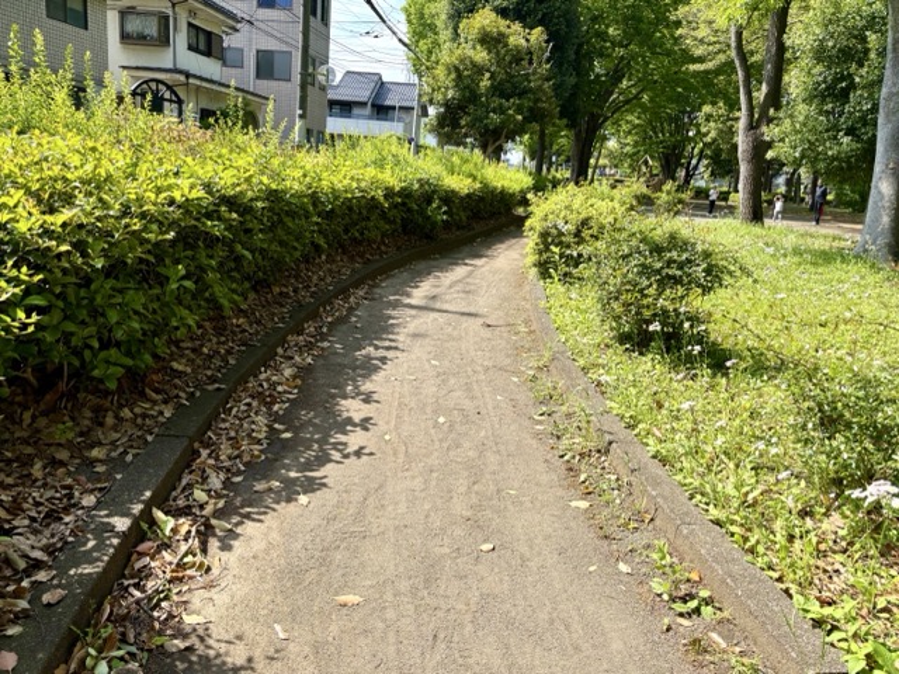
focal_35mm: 26
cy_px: 337
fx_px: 675
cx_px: 450
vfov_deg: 53.1
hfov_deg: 67.3
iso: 50
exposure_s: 1/1263
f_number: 1.6
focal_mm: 5.96
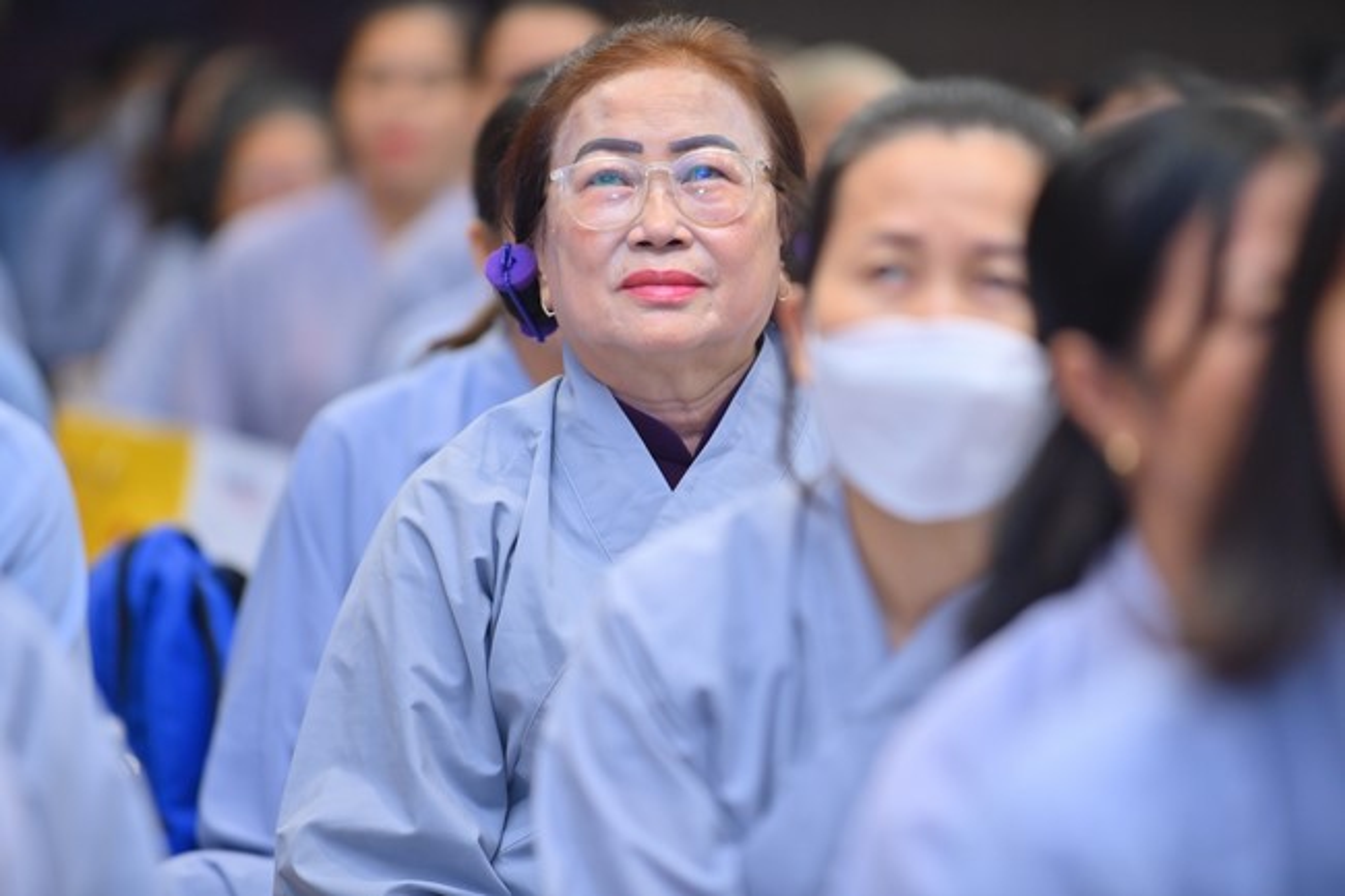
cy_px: 448
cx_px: 672
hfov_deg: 10.3
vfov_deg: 6.9
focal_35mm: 200
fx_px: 7470
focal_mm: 200
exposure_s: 1/125
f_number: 2.8
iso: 1000
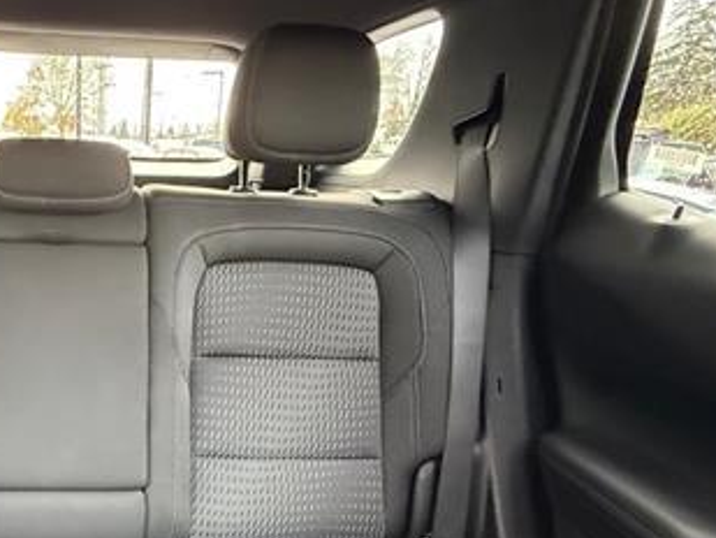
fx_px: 600
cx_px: 79
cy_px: 401
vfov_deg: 46.6
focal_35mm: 29
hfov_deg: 54.2
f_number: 2.2
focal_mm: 2.22
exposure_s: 1/60
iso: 1000
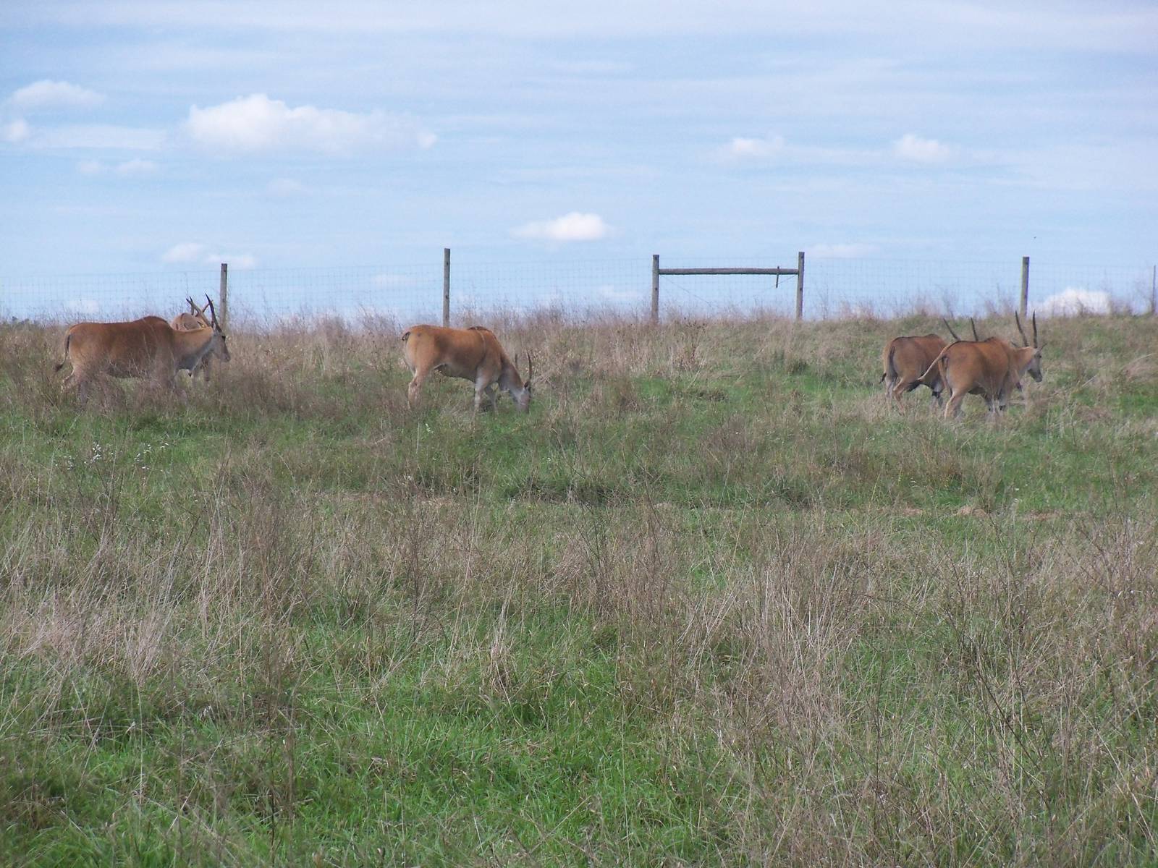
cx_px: 579
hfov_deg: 11.4
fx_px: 5787
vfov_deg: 8.6
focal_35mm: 173
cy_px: 434
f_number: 4.3
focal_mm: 30.5
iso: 200
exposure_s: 1/1250
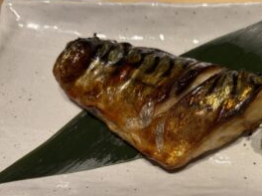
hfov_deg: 48.9
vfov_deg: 38.4
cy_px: 114
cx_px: 185
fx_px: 280
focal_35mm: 37
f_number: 1.6
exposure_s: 1/122
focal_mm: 5.96
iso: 50
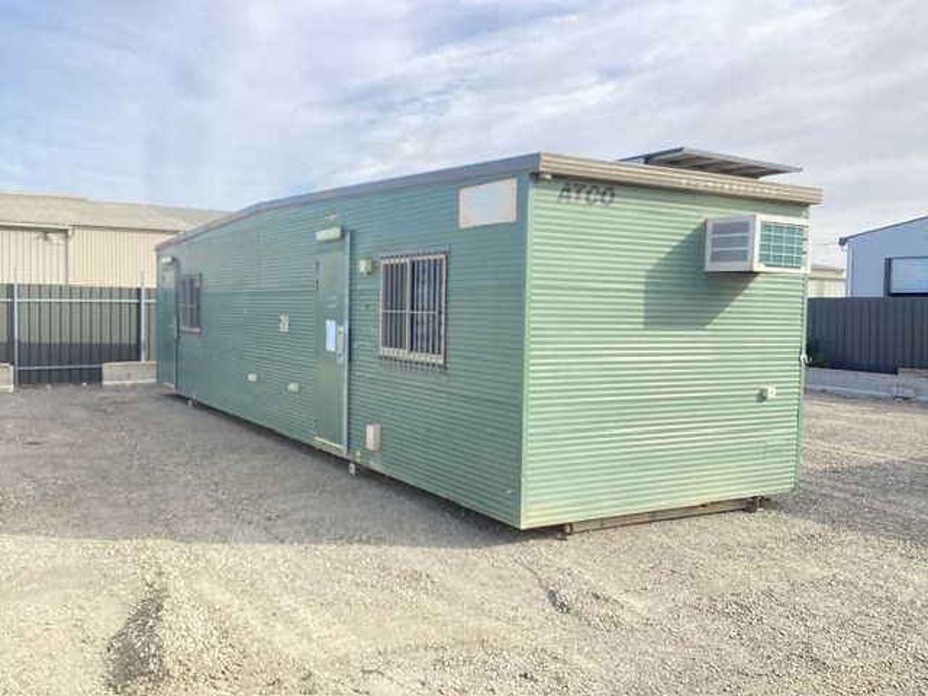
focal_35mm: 31
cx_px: 464
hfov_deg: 58.4
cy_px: 348
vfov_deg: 45.4
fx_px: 831
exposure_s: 1/494
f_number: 2.4
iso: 25
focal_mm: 3.3
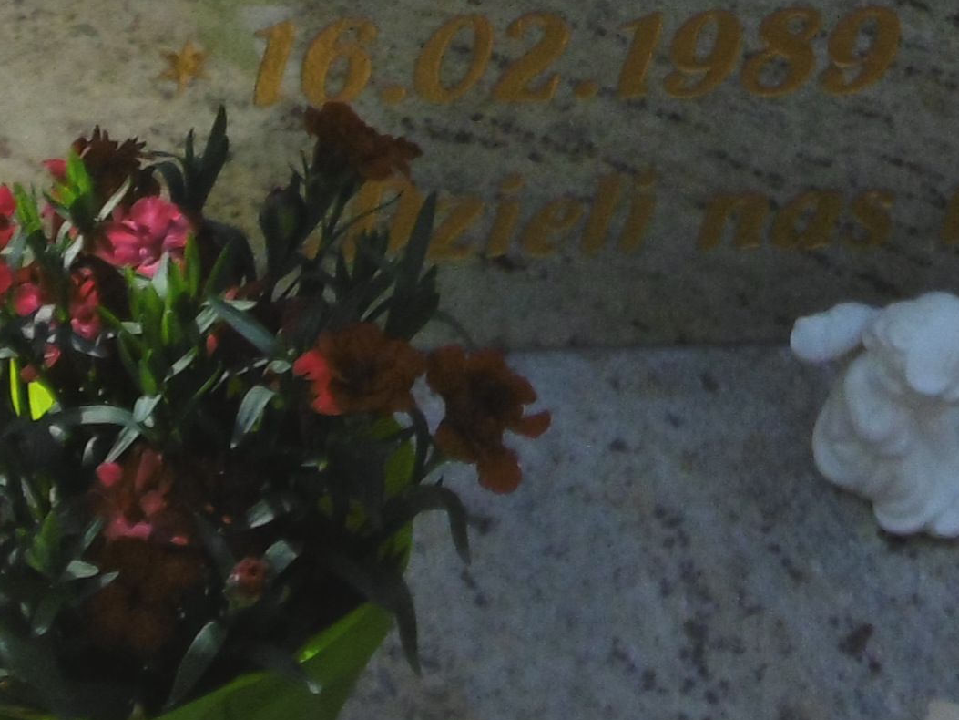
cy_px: -499
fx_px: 2909
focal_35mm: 105
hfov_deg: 18.5
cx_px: 765
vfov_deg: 13.0
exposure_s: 1/500
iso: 100
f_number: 3.1
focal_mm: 4.3
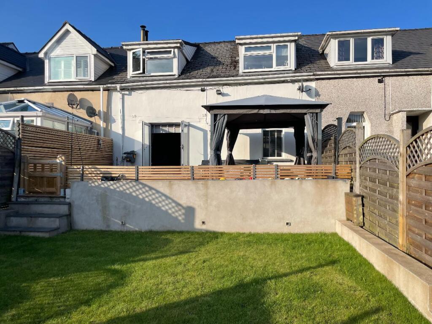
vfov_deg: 53.1
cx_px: 216
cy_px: 162
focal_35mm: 26
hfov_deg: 67.3
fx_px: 324
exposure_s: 1/3125
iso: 32
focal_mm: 4.2
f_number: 1.6
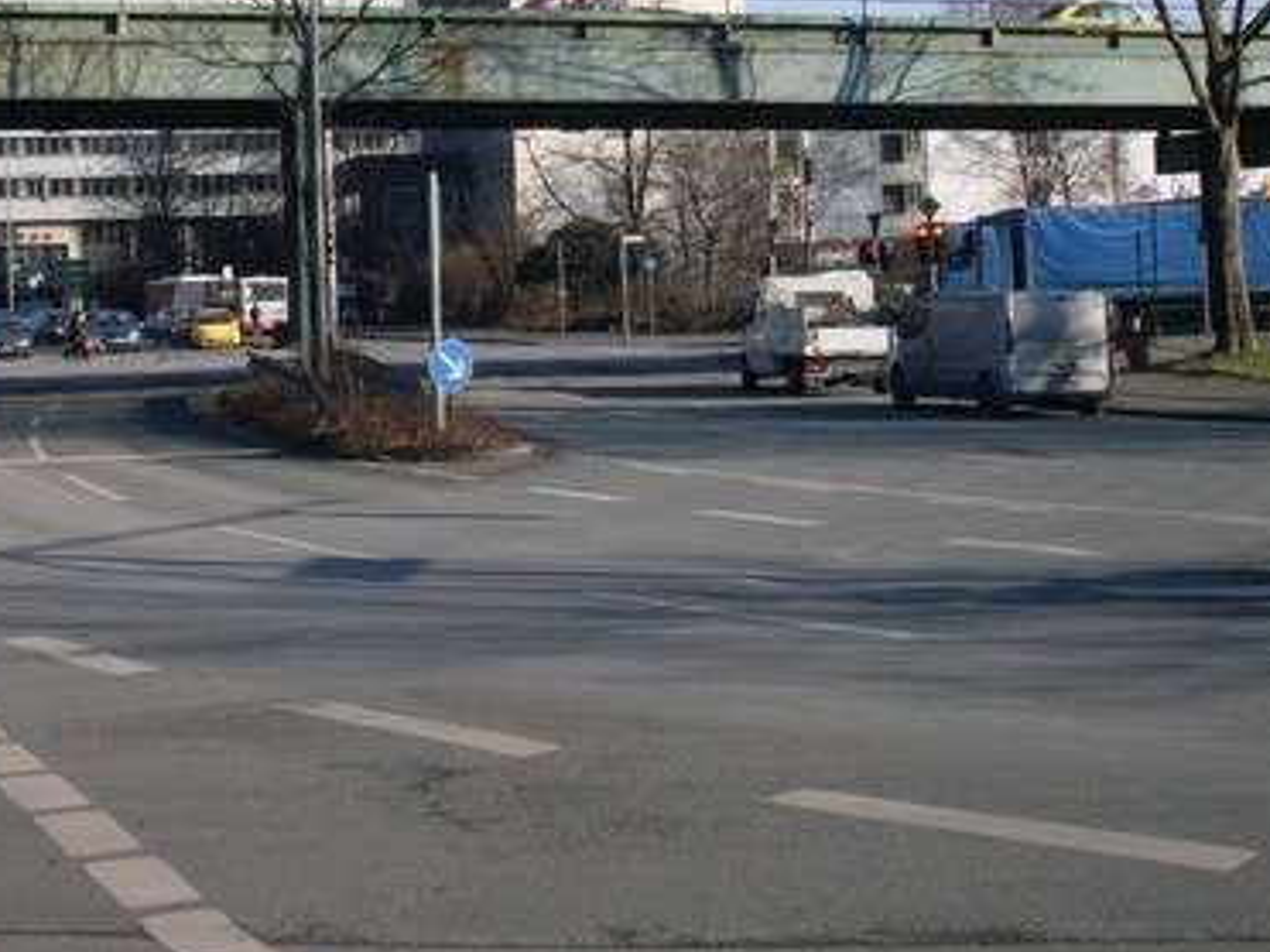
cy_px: 197
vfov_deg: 23.0
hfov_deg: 30.7
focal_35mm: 63
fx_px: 2311
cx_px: 512
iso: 80
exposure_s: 1/125
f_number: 8.4
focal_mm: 6.3
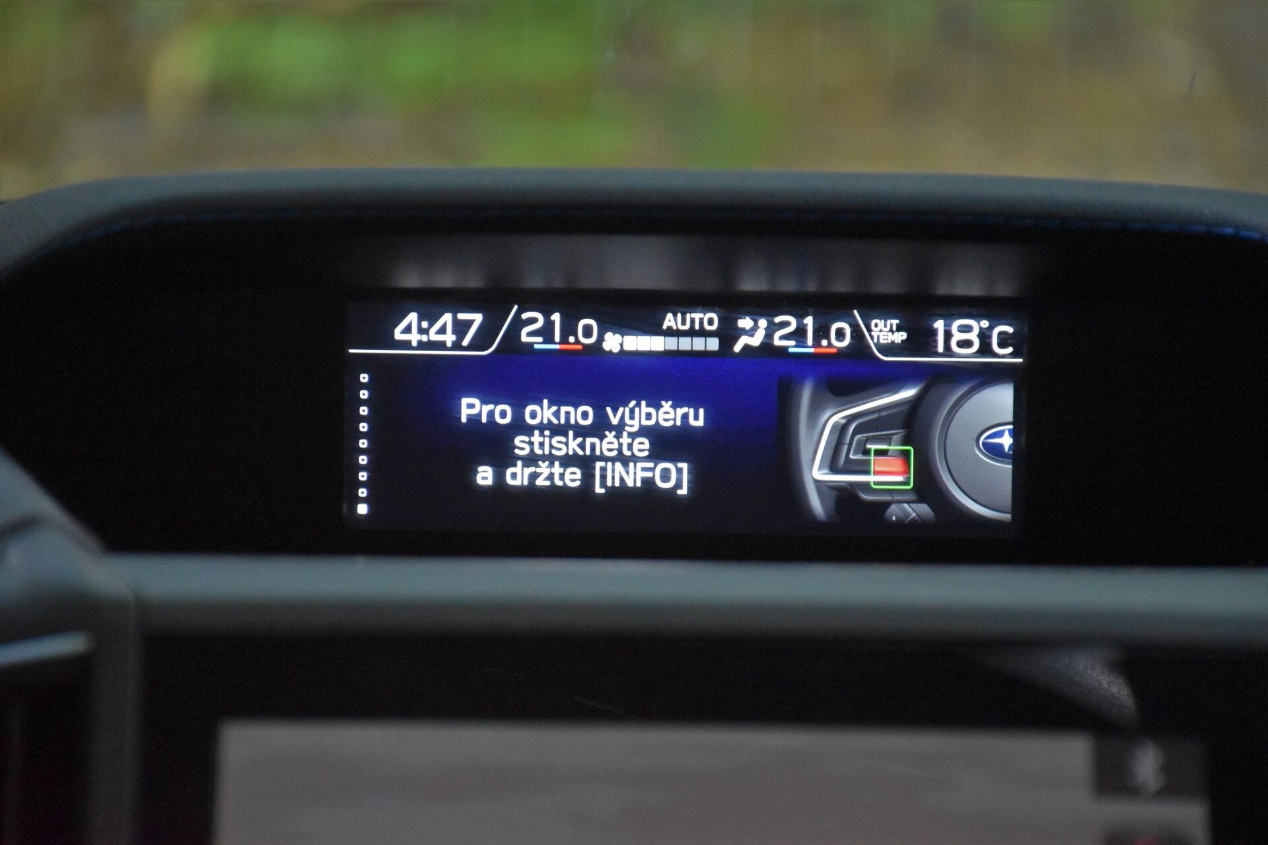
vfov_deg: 6.5
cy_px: 422
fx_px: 7396
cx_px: 634
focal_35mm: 210
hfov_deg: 9.8
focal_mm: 140
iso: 7200
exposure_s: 1/125
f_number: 5.6
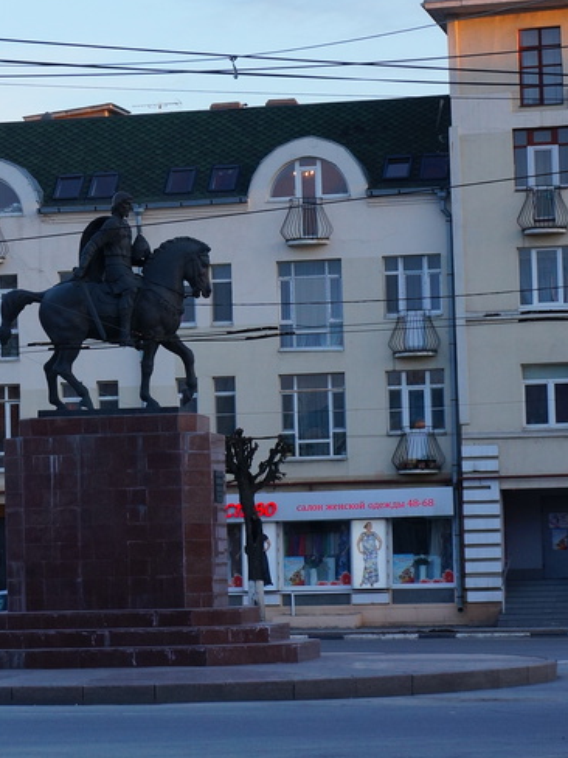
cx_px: 87
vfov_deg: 14.3
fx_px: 3016
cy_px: 341
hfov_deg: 10.7
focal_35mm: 138
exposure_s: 1/125
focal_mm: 55
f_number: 6.3
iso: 400
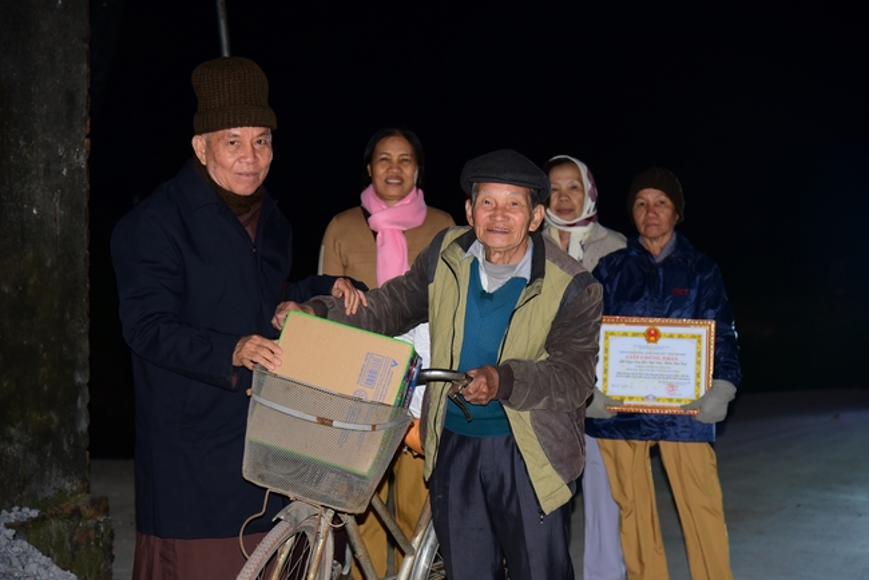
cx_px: 434
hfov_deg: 27.0
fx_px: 1811
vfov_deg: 18.2
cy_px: 290
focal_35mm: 75
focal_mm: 75
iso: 1000
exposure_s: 1/40
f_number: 4
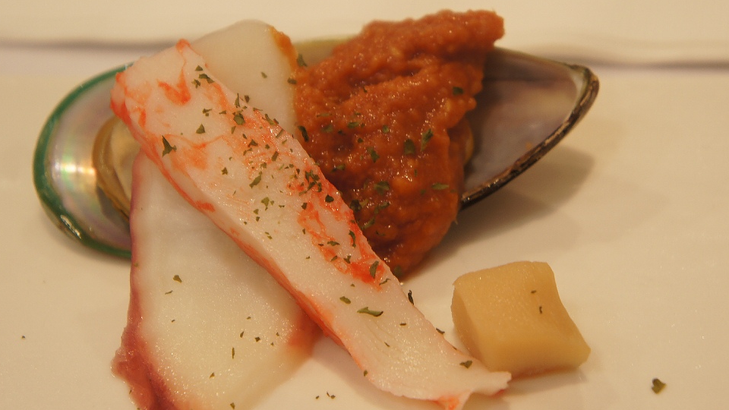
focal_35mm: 77
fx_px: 1488
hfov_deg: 27.5
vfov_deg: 15.7
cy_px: 203
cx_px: 377
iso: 200
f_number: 5
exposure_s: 1/8
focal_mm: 46
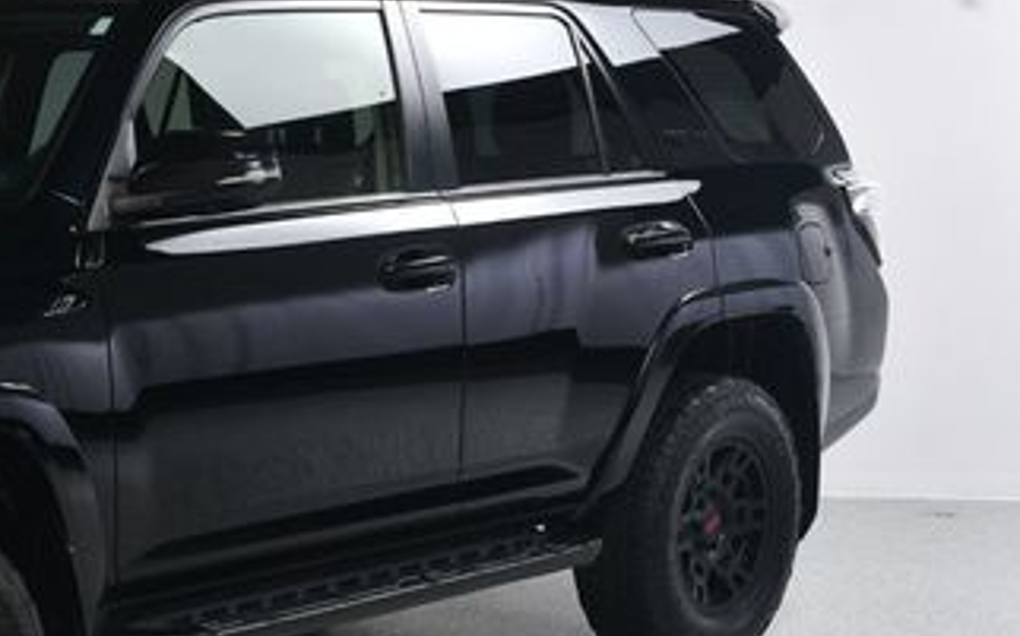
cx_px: 19
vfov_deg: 16.4
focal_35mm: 79
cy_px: 500
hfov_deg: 25.0
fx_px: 2195
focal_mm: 26
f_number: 10
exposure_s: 1/160
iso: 100
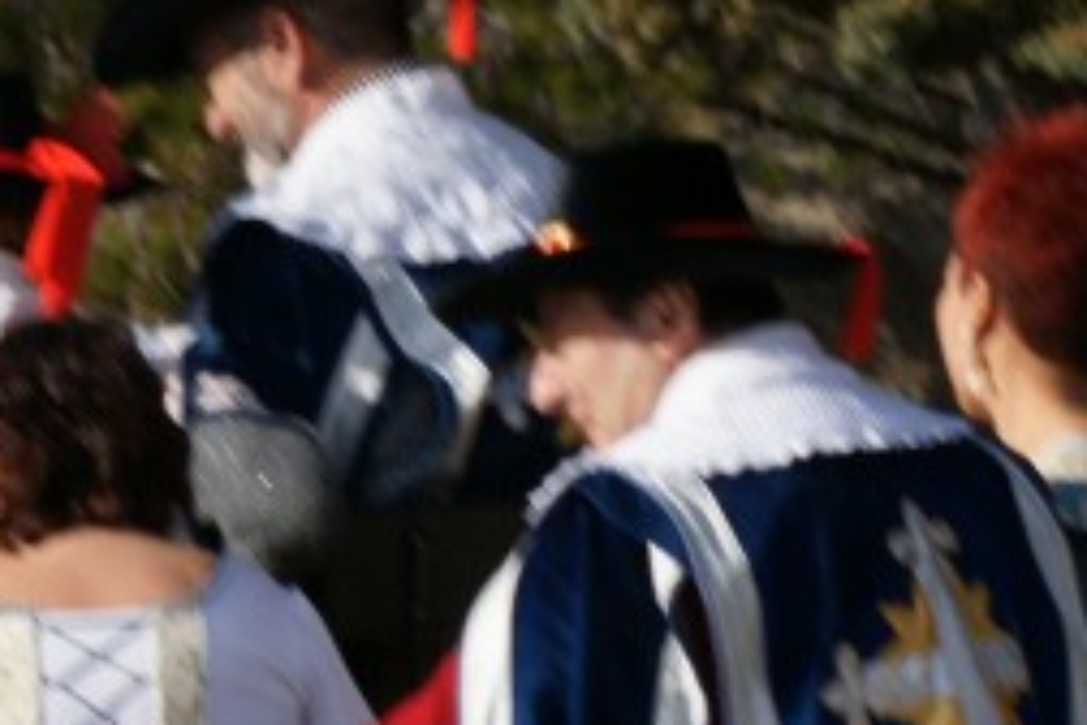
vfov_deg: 2.1
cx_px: 837
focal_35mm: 640
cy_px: 1135
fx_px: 19323
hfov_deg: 3.2
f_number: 13
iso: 250
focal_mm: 140
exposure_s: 1/250
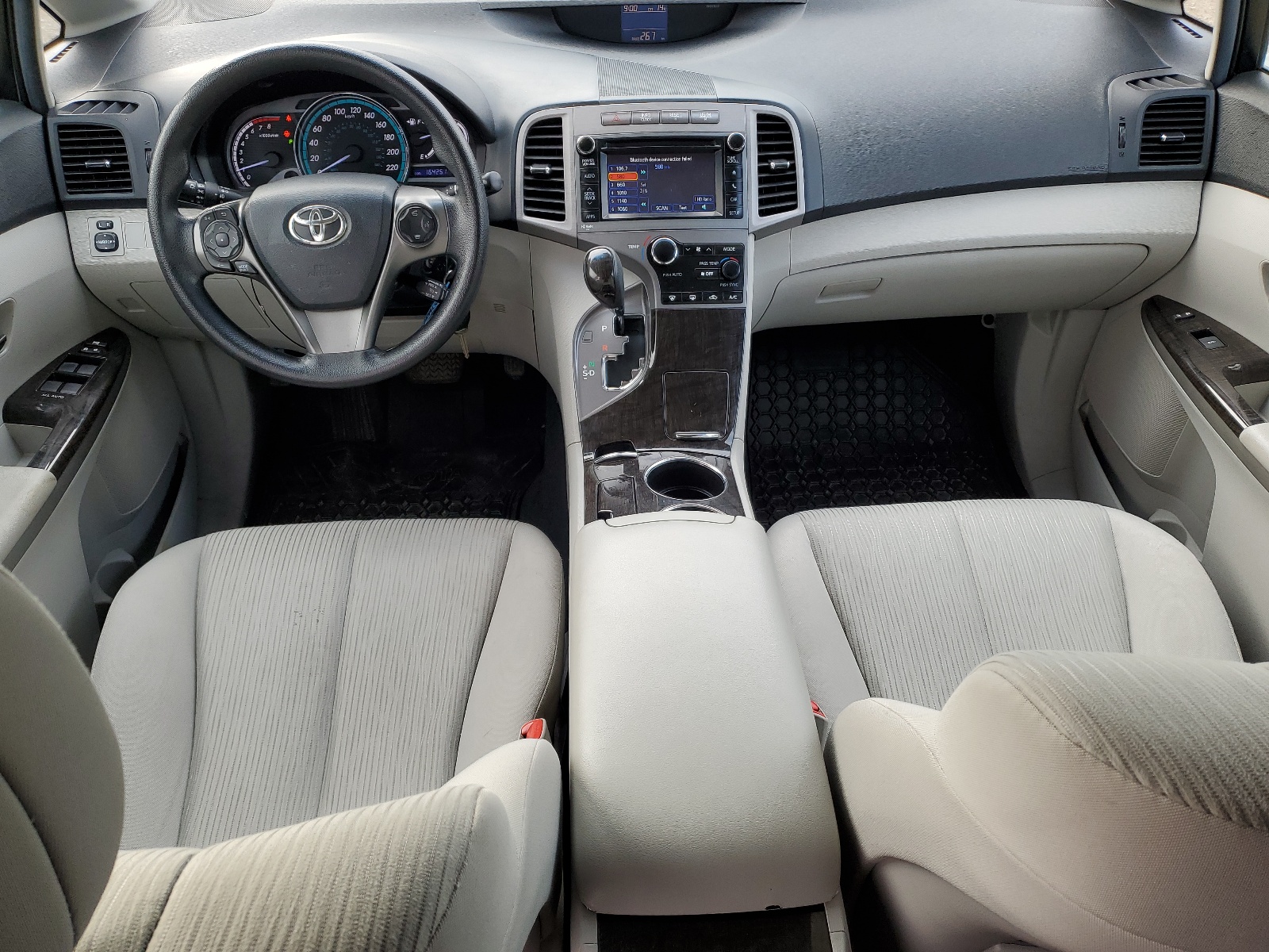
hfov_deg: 67.3
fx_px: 953
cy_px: 476
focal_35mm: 26
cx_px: 634
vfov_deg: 53.1
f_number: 1.5
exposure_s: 1/217
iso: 50
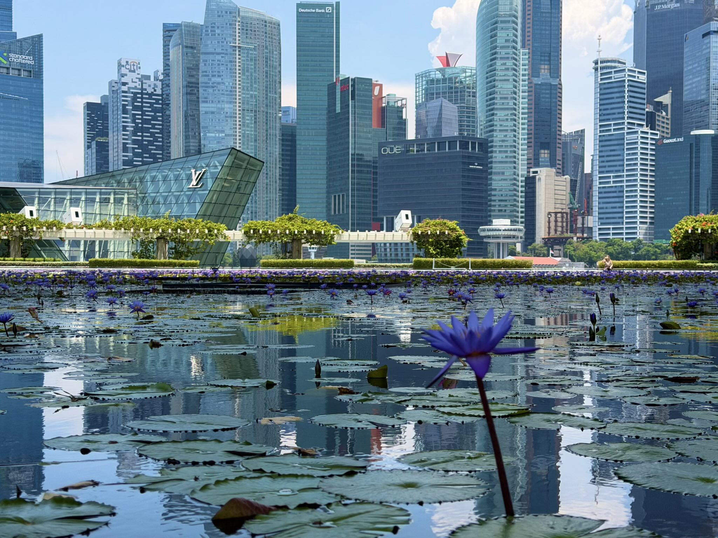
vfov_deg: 30.3
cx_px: 359
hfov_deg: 39.7
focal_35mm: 48
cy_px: 269
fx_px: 996
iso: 64
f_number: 1.78
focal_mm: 6.76
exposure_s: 1/2762
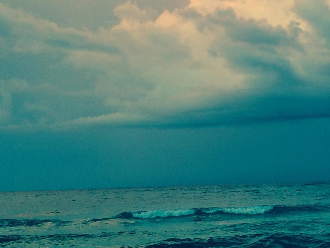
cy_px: 55
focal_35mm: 82
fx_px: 782
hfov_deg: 22.3
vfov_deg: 17.9
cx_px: 378
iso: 40
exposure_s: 1/120
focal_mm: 4.15
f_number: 2.2
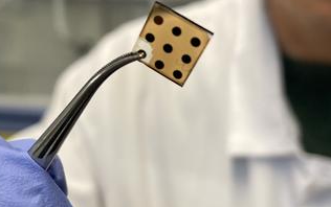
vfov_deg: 21.3
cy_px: 90
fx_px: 551
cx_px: 171
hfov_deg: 33.5
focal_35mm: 61
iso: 100
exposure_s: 1/100
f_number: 1.6
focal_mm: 5.1
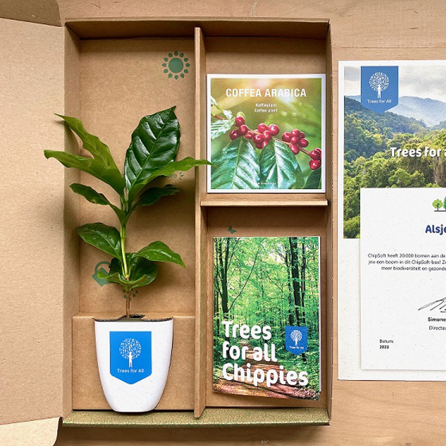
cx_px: 289
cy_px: 224
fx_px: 452
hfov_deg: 51.8
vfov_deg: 52.5
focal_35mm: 31
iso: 40
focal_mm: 4.2
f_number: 1.6
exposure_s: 1/121
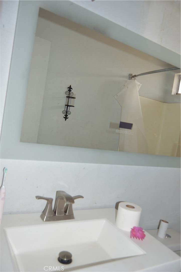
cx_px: 90
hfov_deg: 47.8
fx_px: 204
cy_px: 136
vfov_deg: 67.4
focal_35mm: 27
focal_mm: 18
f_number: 4
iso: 400
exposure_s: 1/60
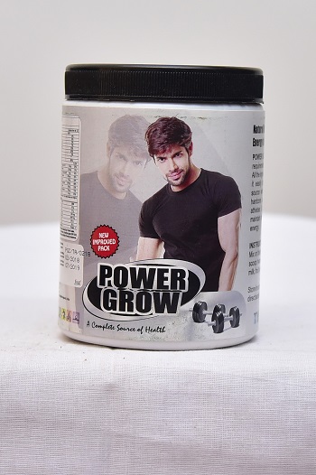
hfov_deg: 26.0
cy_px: 238
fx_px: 686
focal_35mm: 52
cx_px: 158
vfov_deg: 38.2
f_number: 4.5
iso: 1600
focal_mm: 52
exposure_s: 1/125
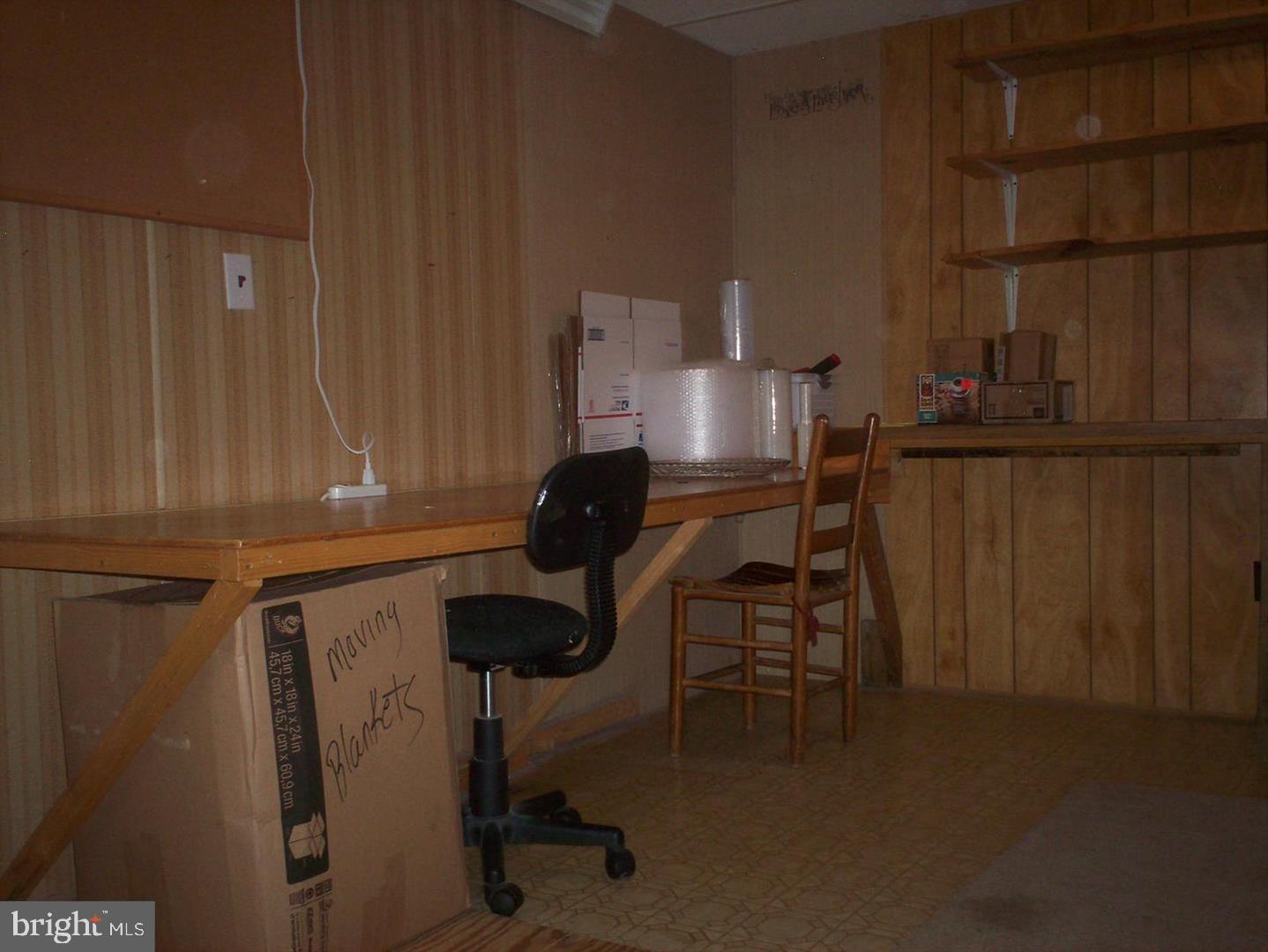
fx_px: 1319
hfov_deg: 51.3
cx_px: 634
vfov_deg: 39.7
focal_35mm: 36
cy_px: 476
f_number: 4.5
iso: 140
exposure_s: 1/60
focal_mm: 6
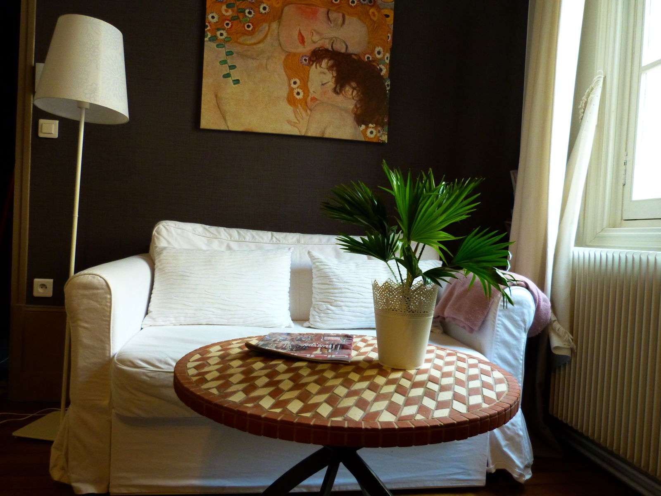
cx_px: 330
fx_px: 477
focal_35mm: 25
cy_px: 248
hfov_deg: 69.4
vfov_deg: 54.9
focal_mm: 4.5
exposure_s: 1/40
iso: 400
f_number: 2.8
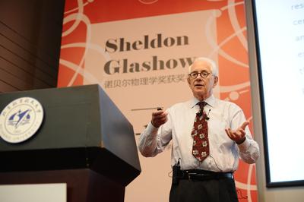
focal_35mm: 50
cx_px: 152
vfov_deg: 26.9
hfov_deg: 39.6
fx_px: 422
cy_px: 101
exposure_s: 1/125
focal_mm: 50
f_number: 2.2
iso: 800
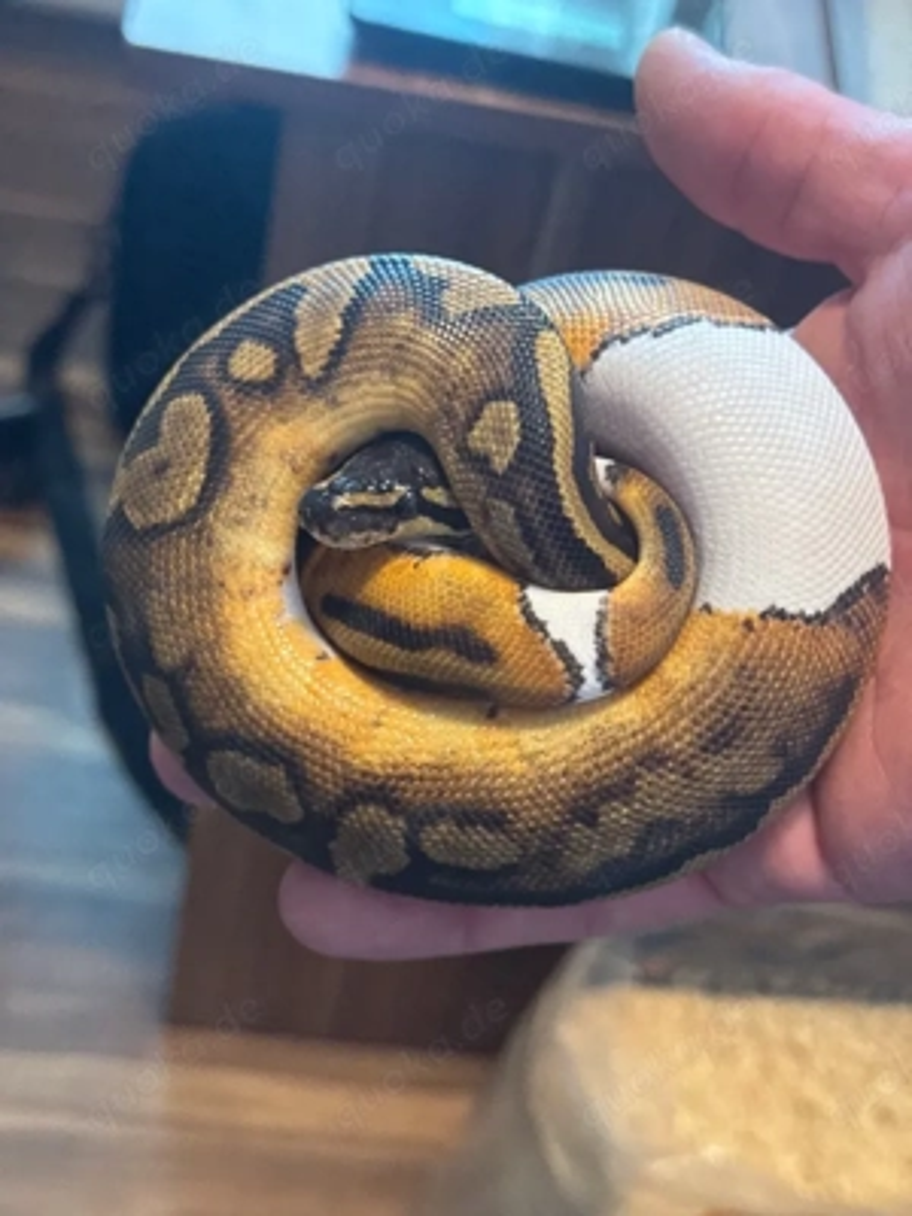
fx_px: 1686
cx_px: 456
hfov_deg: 30.3
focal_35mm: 48
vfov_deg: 39.7
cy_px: 608
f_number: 1.78
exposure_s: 1/40
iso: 320
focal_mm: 6.76
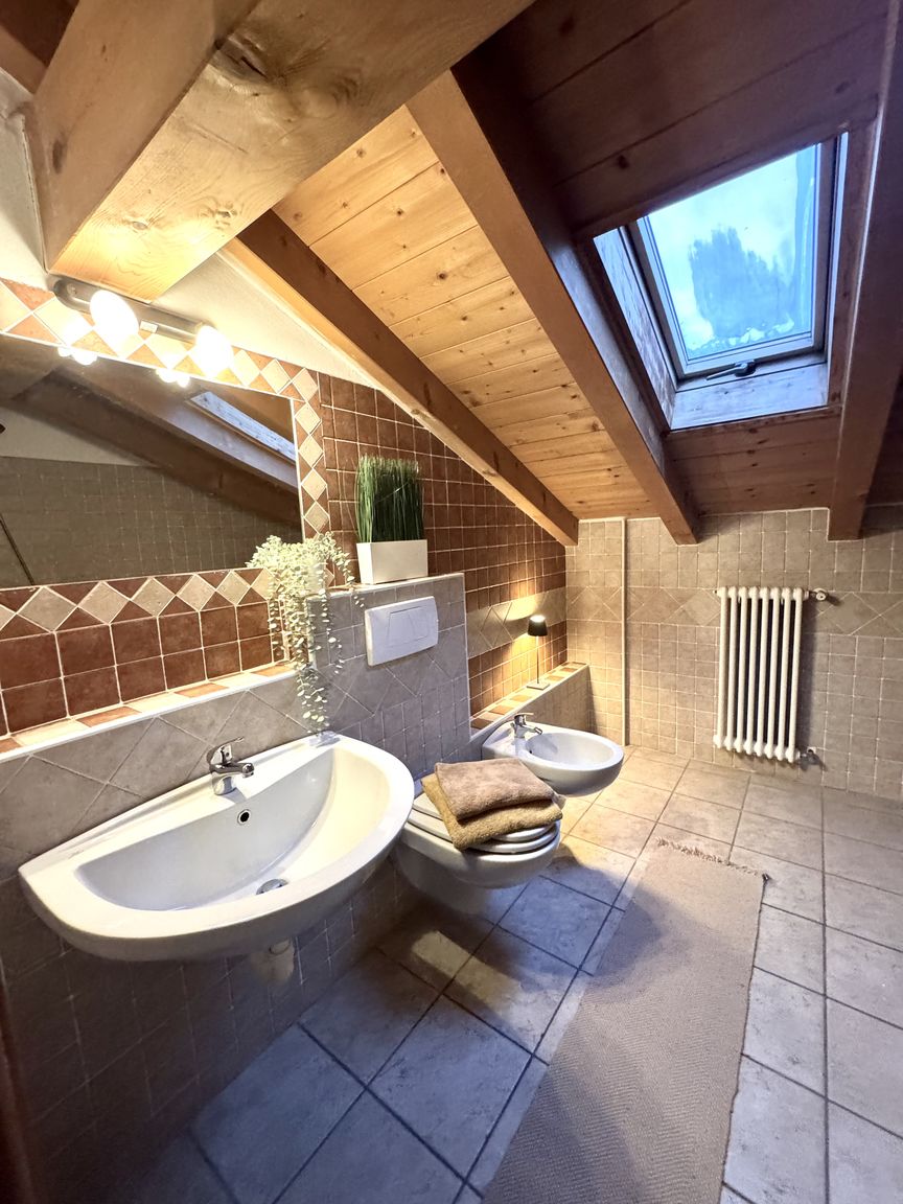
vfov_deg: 102.1
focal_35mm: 14
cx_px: 452
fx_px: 487
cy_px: 602
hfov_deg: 85.7
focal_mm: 2.22
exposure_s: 1/50
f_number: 2.2
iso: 800
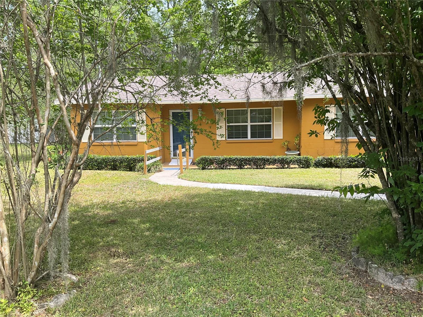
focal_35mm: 29
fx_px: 354
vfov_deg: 48.2
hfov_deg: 61.7
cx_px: 212
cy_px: 158
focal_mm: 3
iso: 25
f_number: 1.8
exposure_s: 1/465
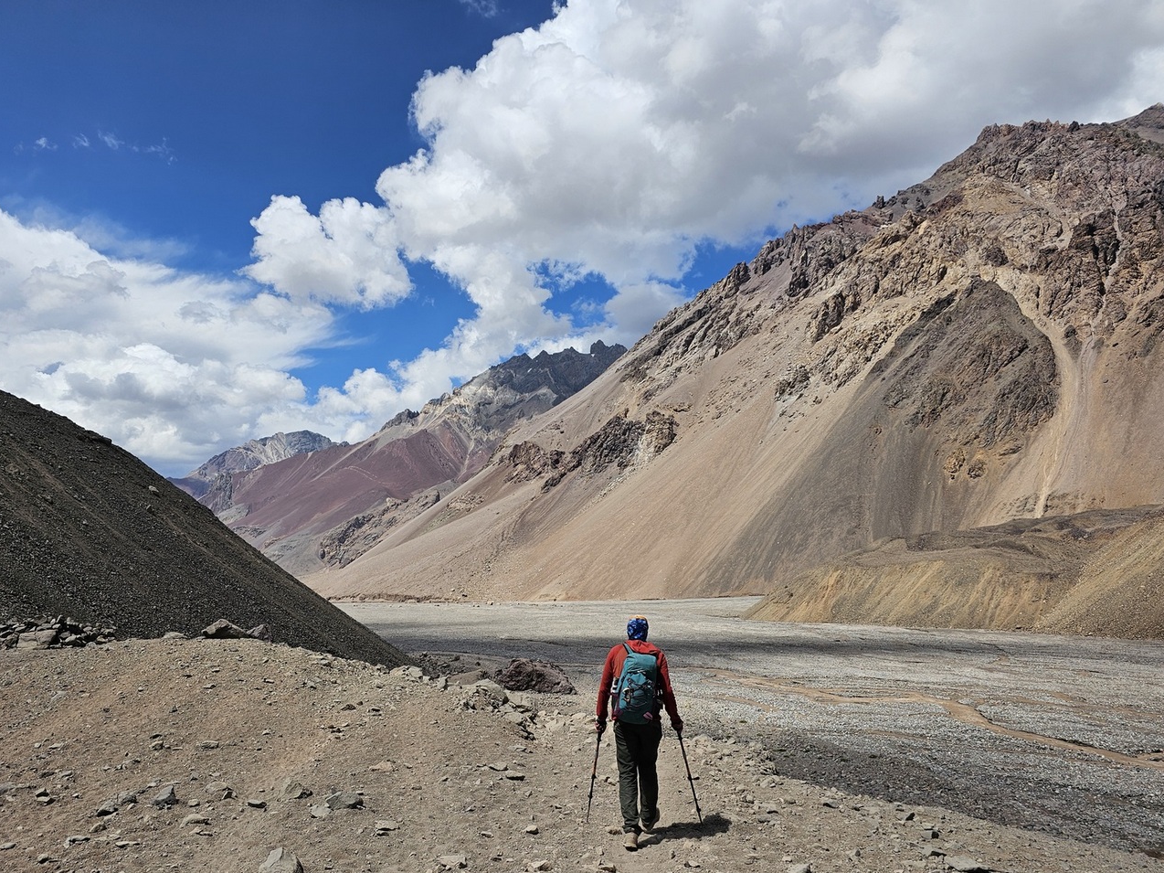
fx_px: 874
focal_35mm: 26
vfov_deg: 53.0
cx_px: 535
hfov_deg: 67.2
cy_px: 464
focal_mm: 6.3
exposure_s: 1/1632
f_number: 1.7
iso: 10
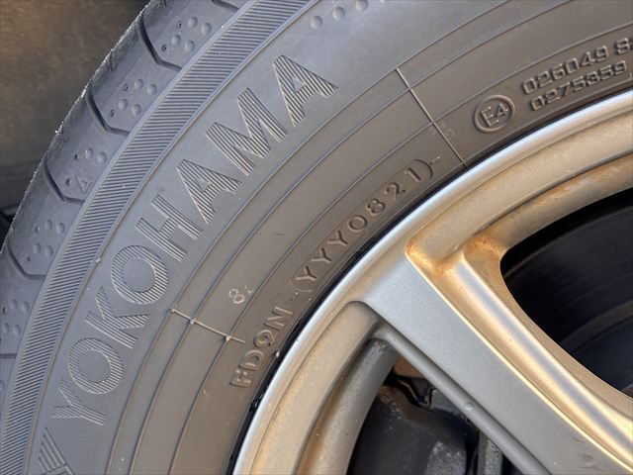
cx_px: 316
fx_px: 951
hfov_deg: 36.8
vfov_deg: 28.0
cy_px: 238
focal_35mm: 52
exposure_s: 1/107
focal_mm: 5.96
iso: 50
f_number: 1.6
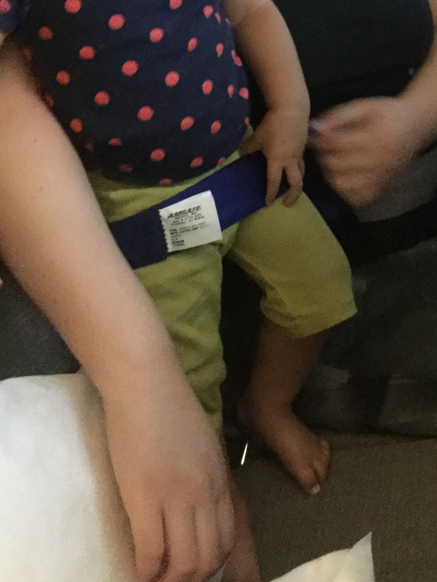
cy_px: 106
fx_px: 875
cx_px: 316
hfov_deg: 27.7
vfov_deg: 35.5
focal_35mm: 52
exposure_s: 1/15
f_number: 2.4
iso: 800
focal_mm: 3.3
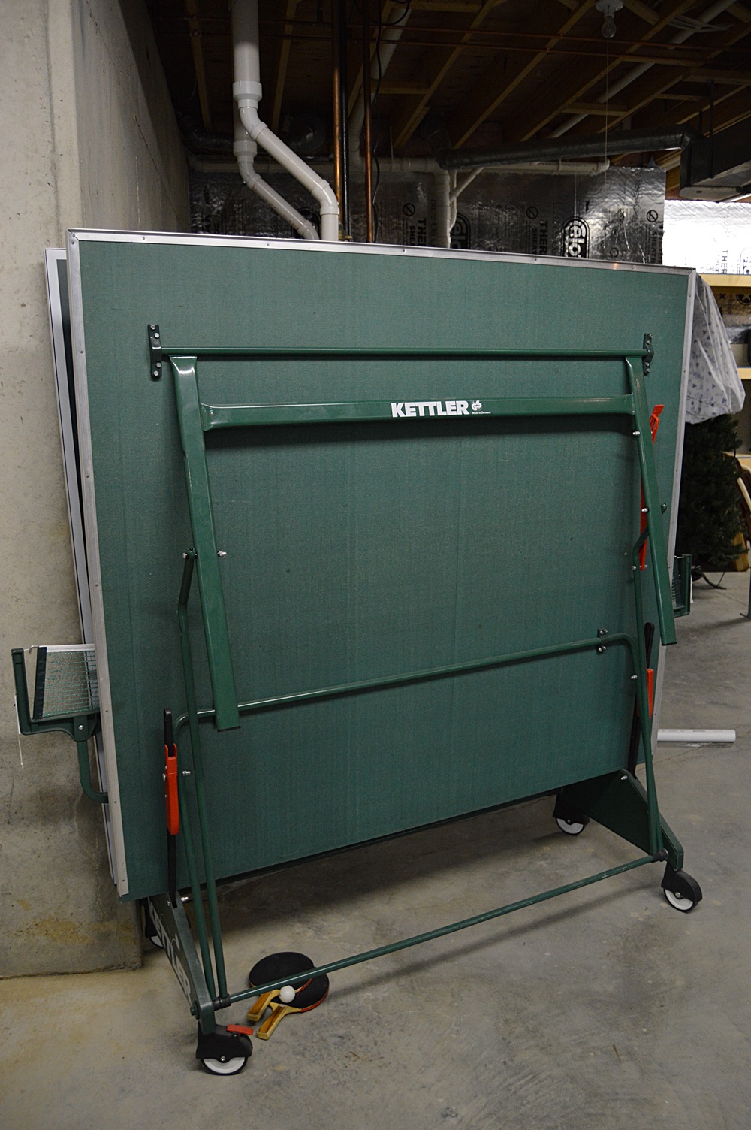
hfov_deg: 47.8
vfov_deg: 67.4
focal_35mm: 27
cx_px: 376
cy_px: 565
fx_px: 846
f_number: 3.5
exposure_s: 1/60
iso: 1000
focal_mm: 18
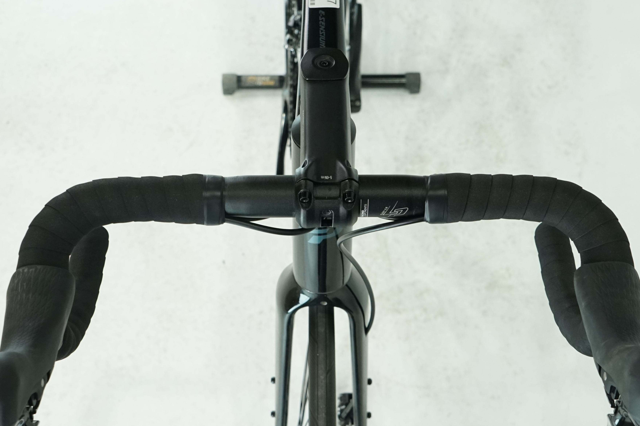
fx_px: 853
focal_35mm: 48
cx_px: 317
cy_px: 253
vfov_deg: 28.0
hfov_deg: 41.1
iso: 1600
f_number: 5.6
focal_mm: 28
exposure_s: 1/200
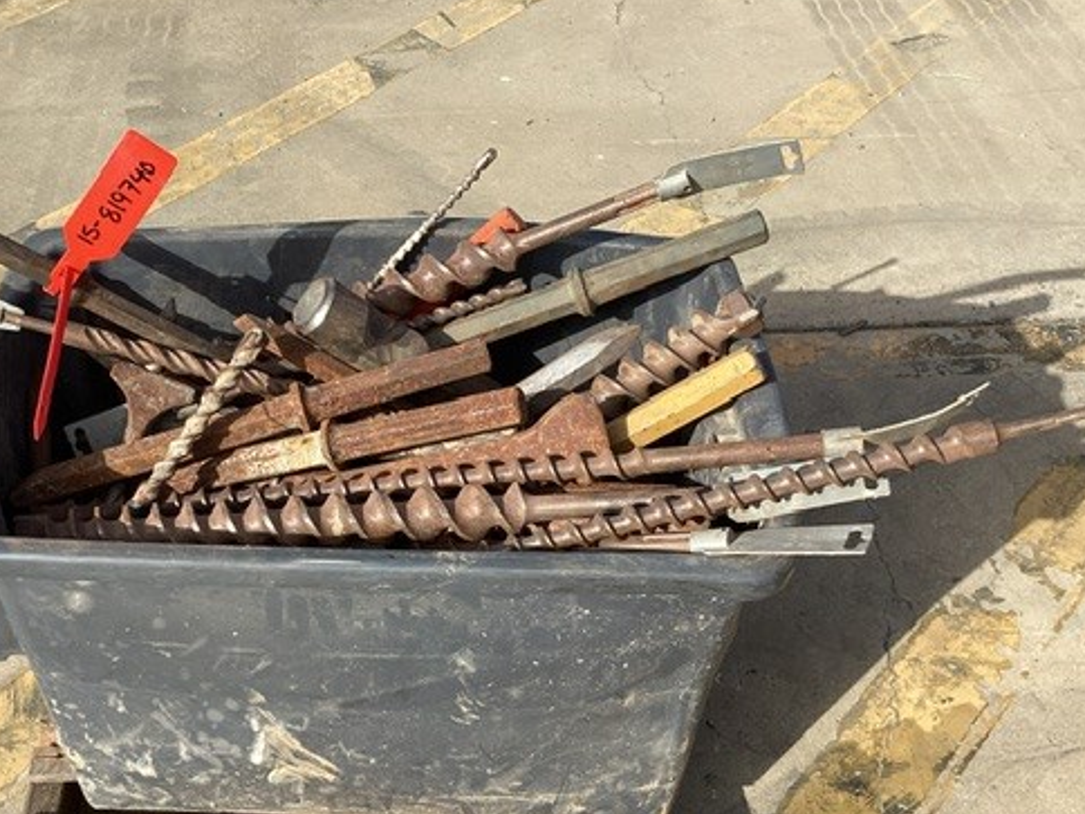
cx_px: 379
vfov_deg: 35.0
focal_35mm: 41
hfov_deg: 45.2
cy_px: 496
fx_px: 1285
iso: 25
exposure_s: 1/1072
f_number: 2.4
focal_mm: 3.3
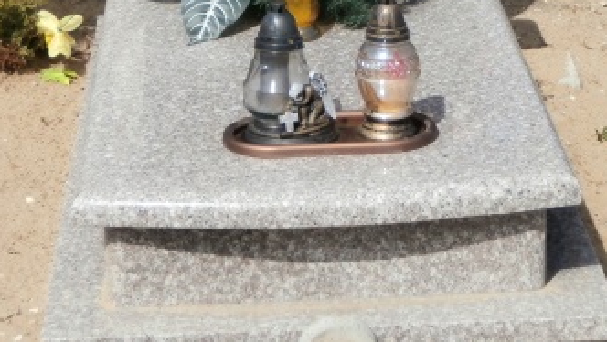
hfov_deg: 15.0
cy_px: -13
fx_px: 2302
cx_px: 311
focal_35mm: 143
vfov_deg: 8.4
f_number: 4.7
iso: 100
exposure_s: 1/800
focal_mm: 12.1
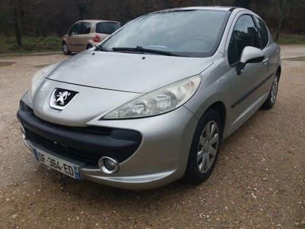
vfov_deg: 48.3
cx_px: 153
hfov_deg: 61.6
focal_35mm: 29
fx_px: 256
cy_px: 112
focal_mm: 3.7
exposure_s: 1/212
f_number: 1.9
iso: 64
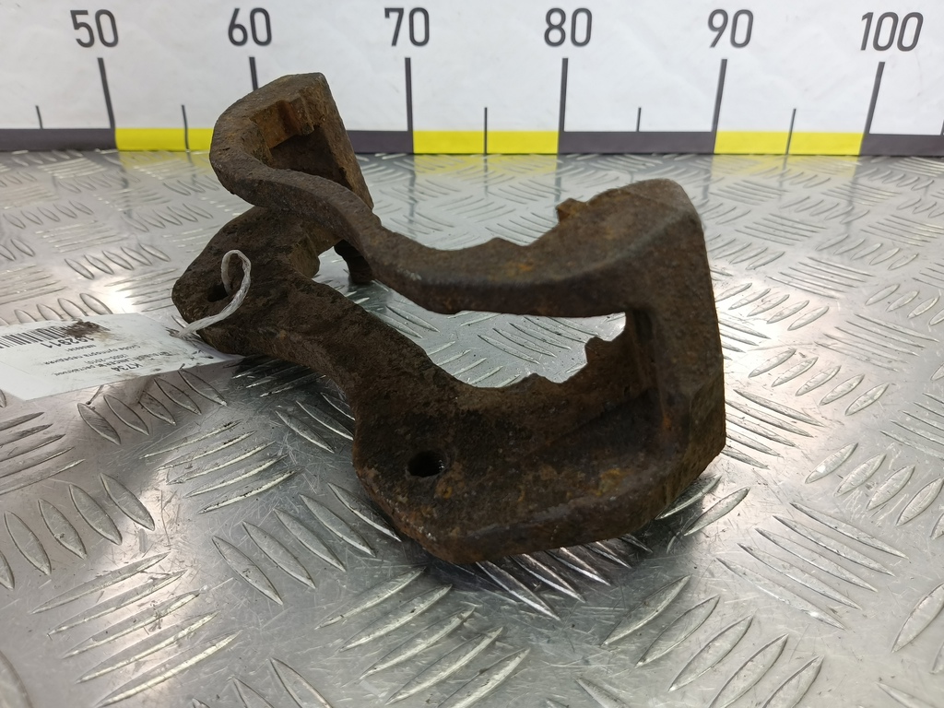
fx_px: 627
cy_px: 354
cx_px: 472
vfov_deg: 58.9
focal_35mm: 23
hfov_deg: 73.9
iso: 102
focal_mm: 4.11
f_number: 1.6
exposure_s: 1/50
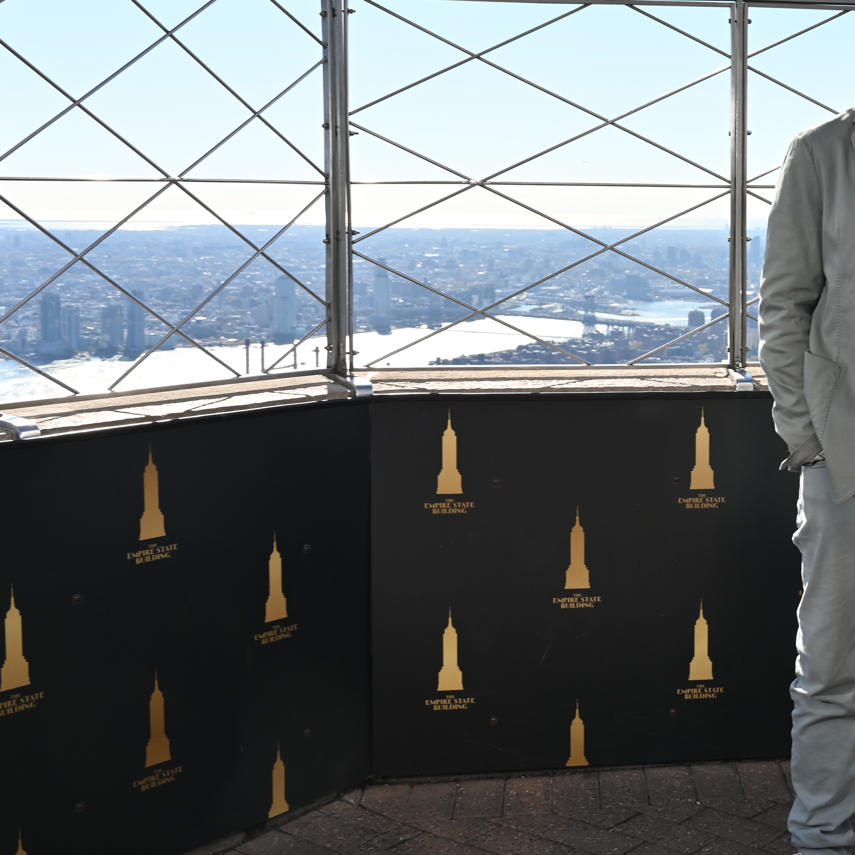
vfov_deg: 30.4
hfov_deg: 29.0
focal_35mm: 56
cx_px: 818
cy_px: 302
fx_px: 1565
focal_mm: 28
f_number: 10
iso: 100
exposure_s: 1/200
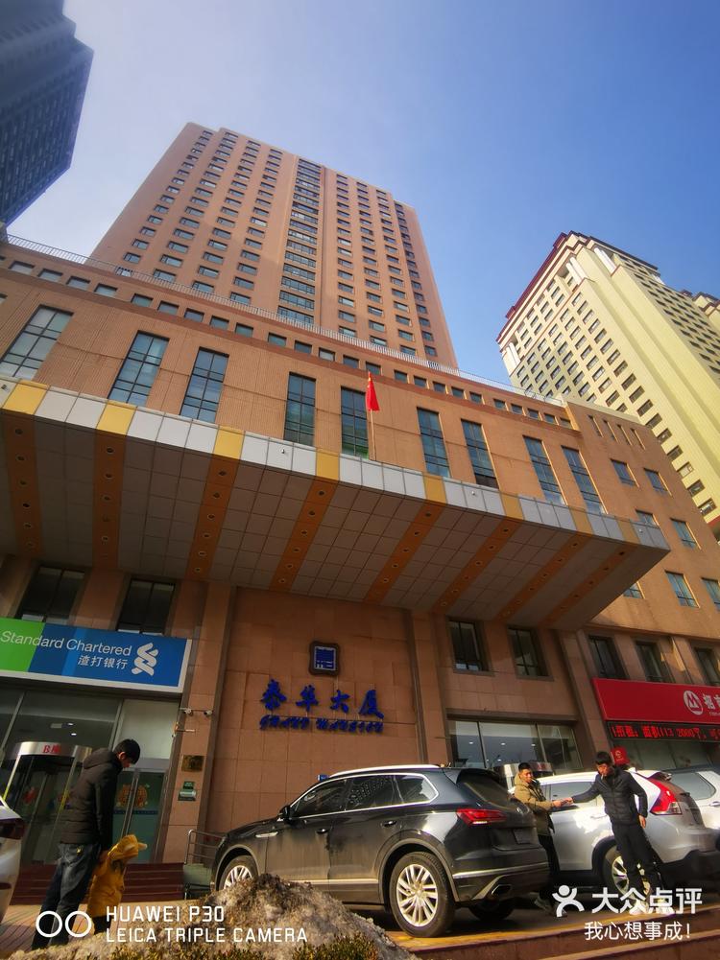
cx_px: 360
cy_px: 480
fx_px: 472
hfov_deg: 74.7
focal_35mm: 17
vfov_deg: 91.0
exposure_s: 1/556
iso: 50
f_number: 2.2
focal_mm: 2.26
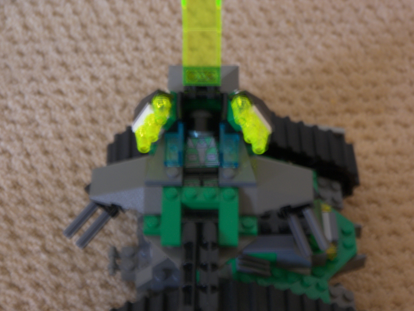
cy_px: 156
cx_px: 207
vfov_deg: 13.8
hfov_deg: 18.4
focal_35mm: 107
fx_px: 1280
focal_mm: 22.5
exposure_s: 1/2
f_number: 4
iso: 100
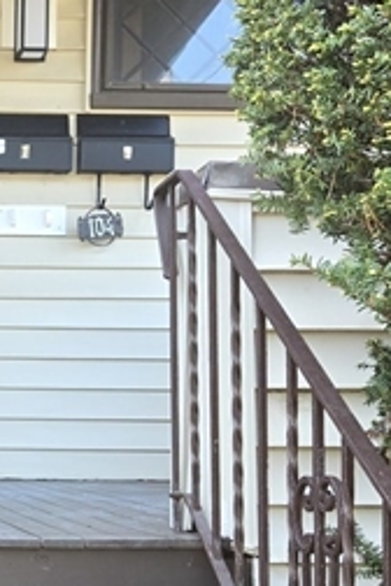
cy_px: 498
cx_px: -161
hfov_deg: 17.2
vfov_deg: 27.0
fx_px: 1189
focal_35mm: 73
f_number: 1.8
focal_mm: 5.4
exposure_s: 1/180
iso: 64
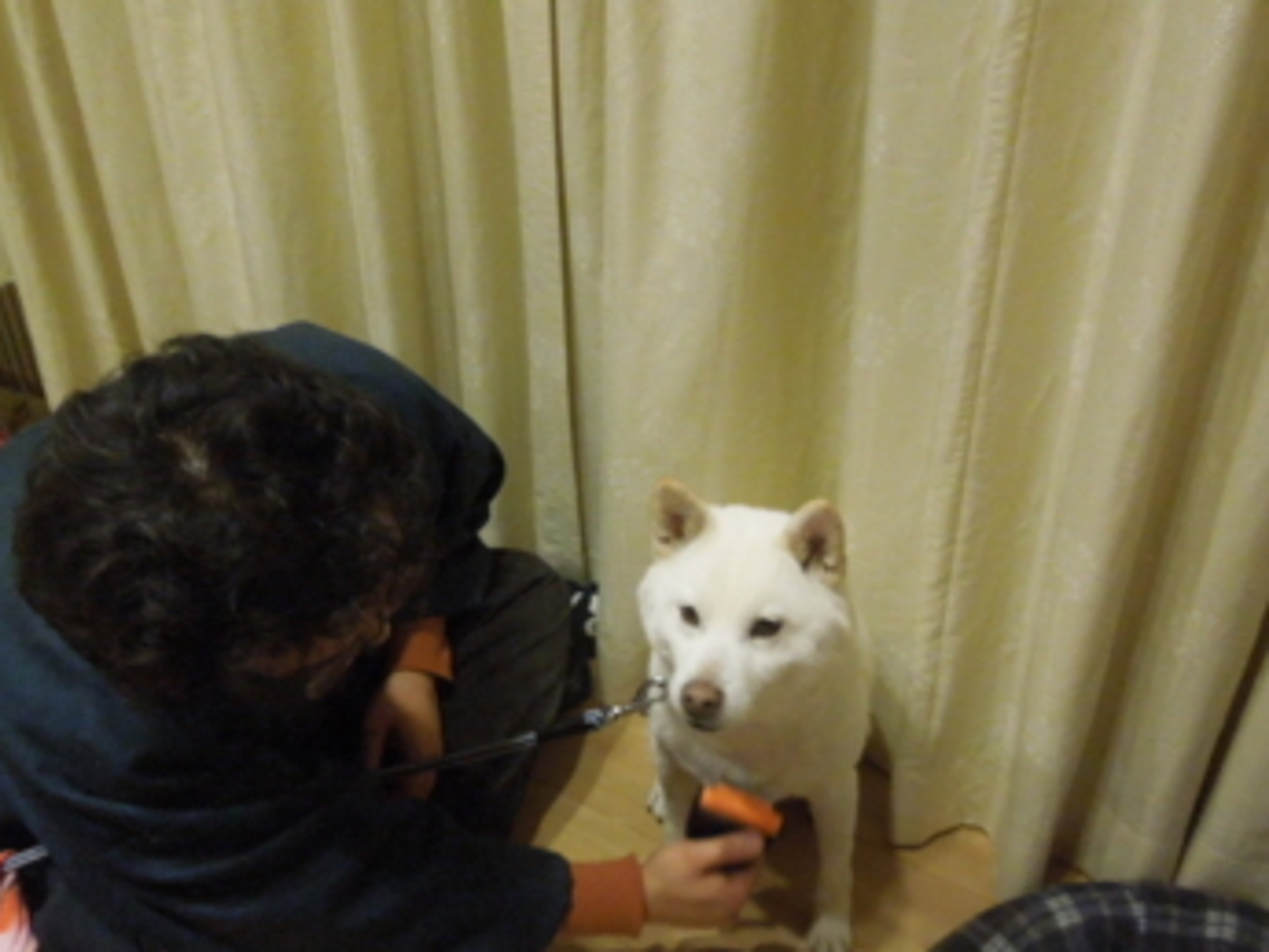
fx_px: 1063
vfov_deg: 48.2
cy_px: 529
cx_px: 666
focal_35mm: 29
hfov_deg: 61.6
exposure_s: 1/30
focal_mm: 4.5
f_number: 3.3
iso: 1600
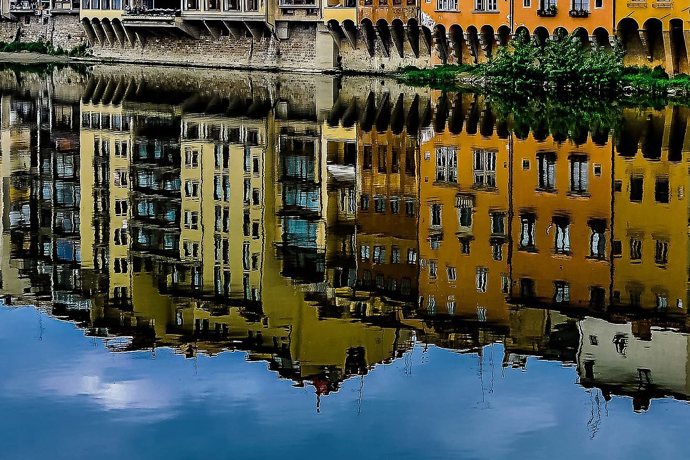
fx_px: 1494
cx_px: 300
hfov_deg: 26.0
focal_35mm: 78
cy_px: 26
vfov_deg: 17.2
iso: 250
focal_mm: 35
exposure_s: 1/60
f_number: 10
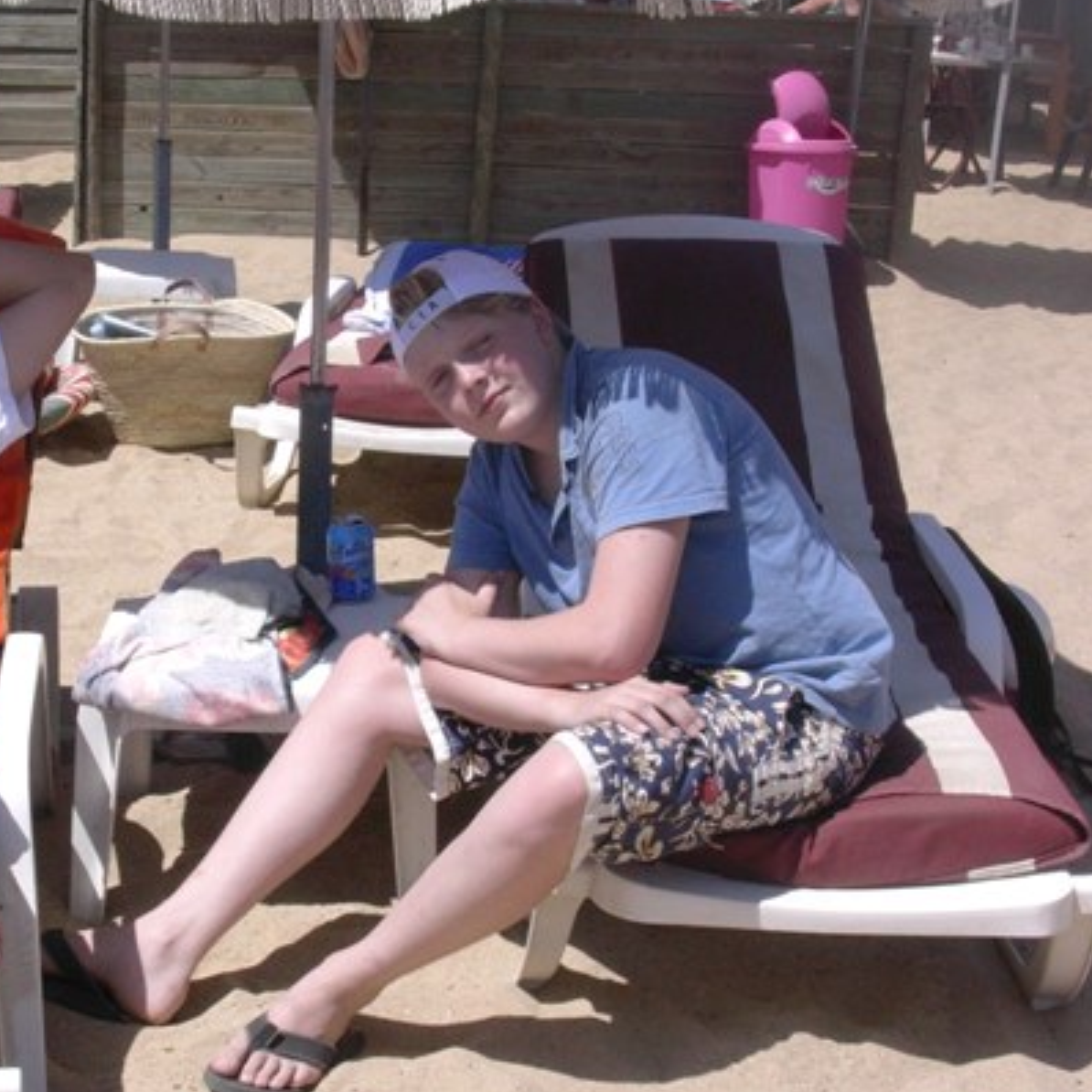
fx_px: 2284
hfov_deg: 26.5
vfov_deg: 26.9
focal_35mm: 64
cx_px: 266
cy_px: 571
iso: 70
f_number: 5.8
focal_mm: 6.7
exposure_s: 1/443
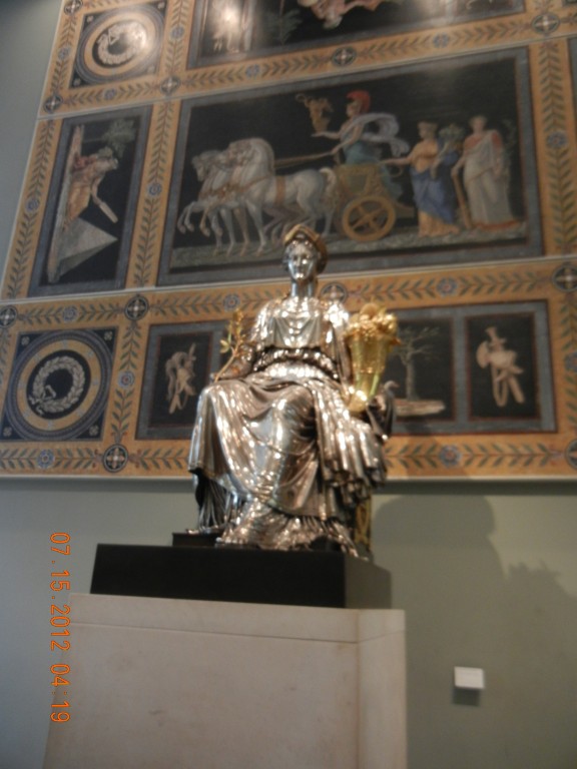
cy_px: 384
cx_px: 288
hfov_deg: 46.8
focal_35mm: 30
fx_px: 667
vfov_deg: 60.0
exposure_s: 1/18
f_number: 3.5
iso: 400
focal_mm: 5.4
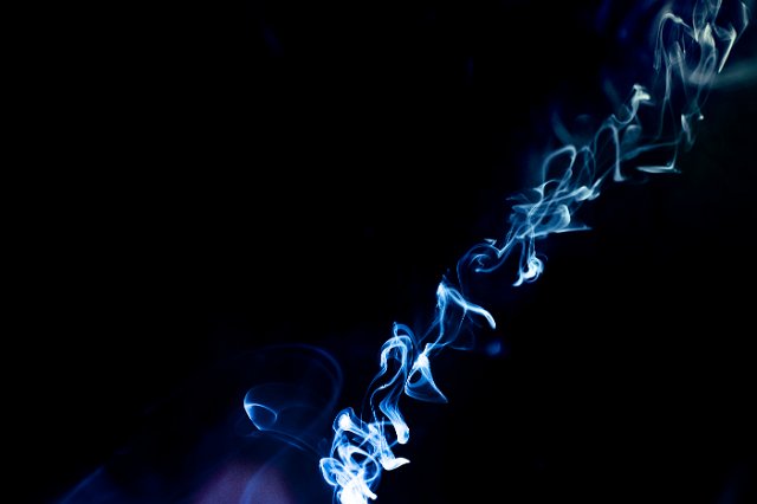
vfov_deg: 27.0
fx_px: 1051
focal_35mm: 50
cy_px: 252
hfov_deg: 39.6
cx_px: 378
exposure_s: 1/60
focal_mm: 50
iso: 200
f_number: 5.6
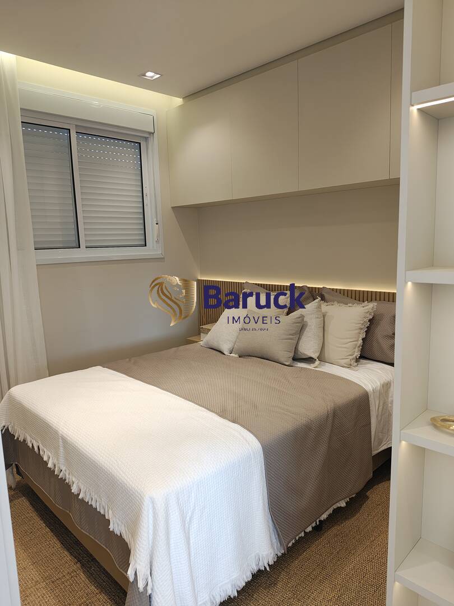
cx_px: 227
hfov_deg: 58.9
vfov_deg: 73.9
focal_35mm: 23
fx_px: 402
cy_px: 303
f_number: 1.6
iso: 409
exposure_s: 1/120
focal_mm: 6.57
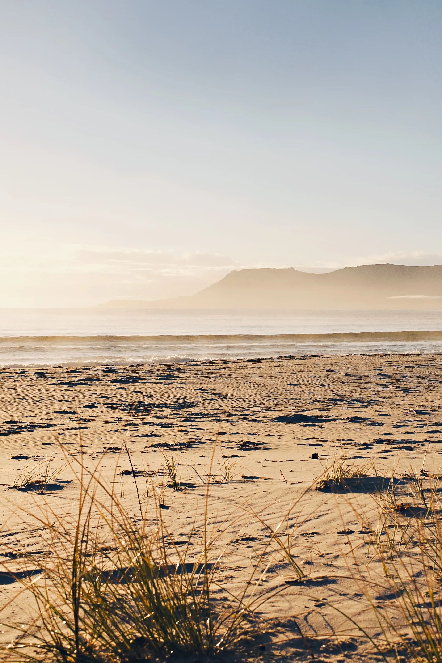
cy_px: 329
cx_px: 375
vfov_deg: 37.5
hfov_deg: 24.9
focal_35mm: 53
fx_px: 976
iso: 500
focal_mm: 35
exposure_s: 1/1000
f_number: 11
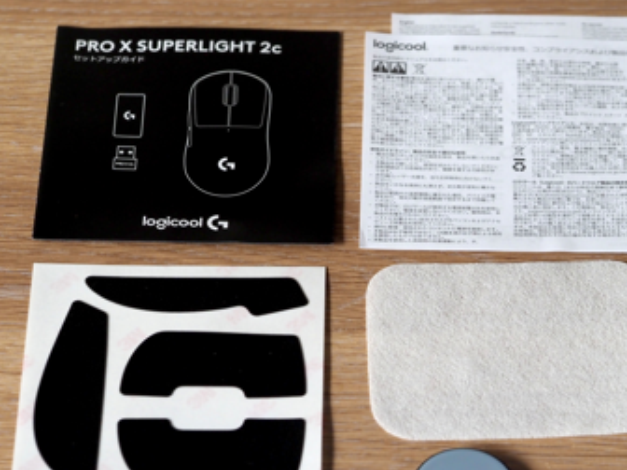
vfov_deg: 9.9
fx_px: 2717
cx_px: 362
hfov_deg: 13.2
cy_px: 275
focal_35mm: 150
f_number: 4.5
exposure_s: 1/125
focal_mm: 60
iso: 800
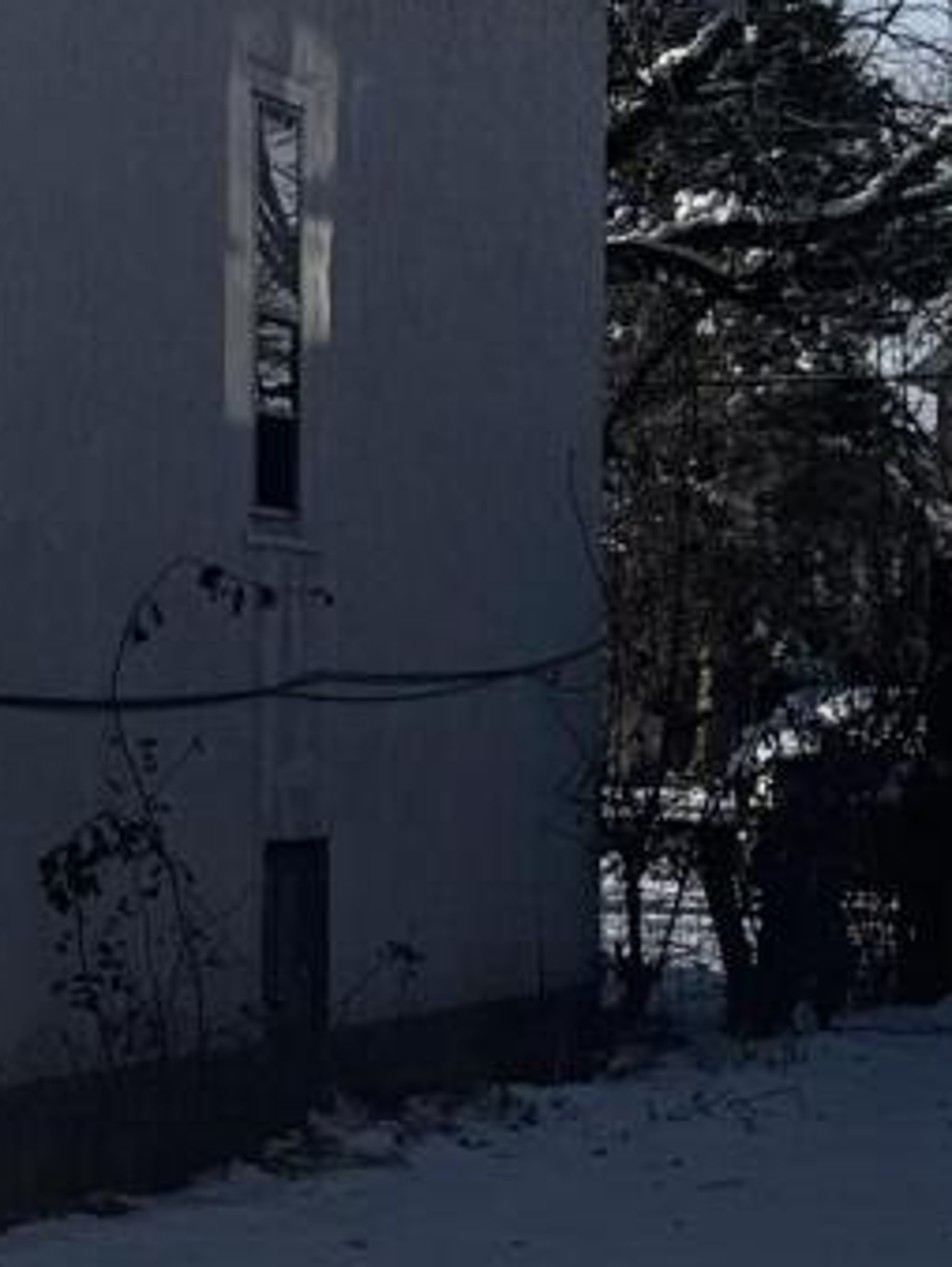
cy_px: 551
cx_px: -1409
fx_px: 5200
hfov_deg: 9.3
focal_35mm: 142
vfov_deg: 13.9
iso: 80
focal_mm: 6.76
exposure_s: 1/12346
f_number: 1.78
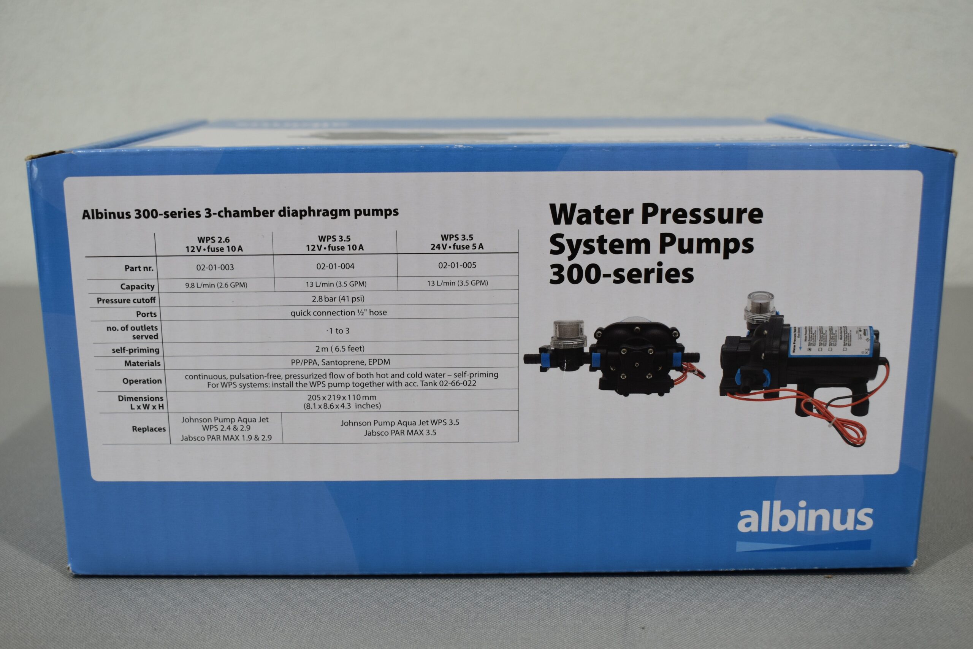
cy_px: 324
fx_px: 1095
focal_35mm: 40
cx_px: 486
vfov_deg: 33.0
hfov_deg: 47.9
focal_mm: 27
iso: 360
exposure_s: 1/125
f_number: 5.6
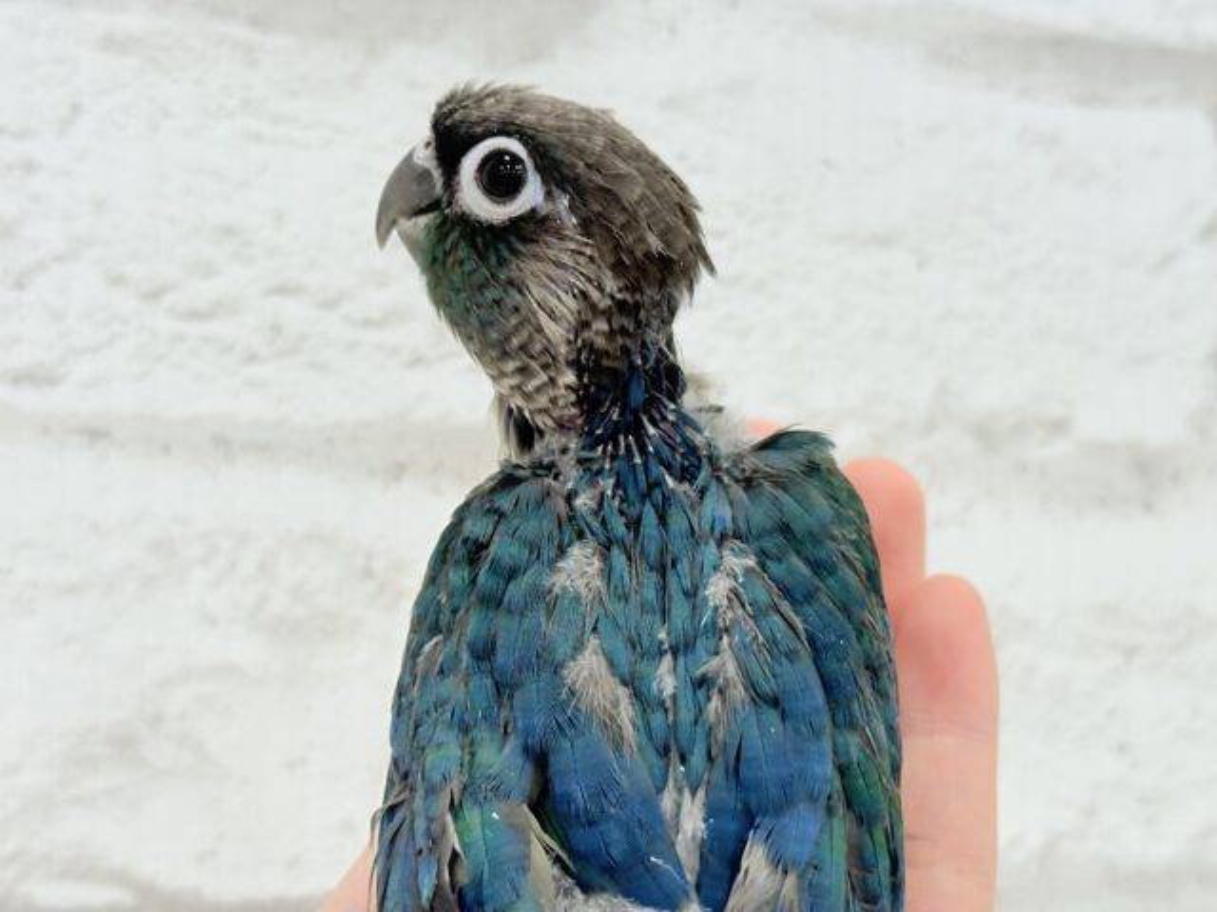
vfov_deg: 28.0
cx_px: 608
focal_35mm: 52
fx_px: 1828
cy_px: 456
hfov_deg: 36.8
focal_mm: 5.96
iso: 80
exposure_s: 1/100
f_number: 1.6
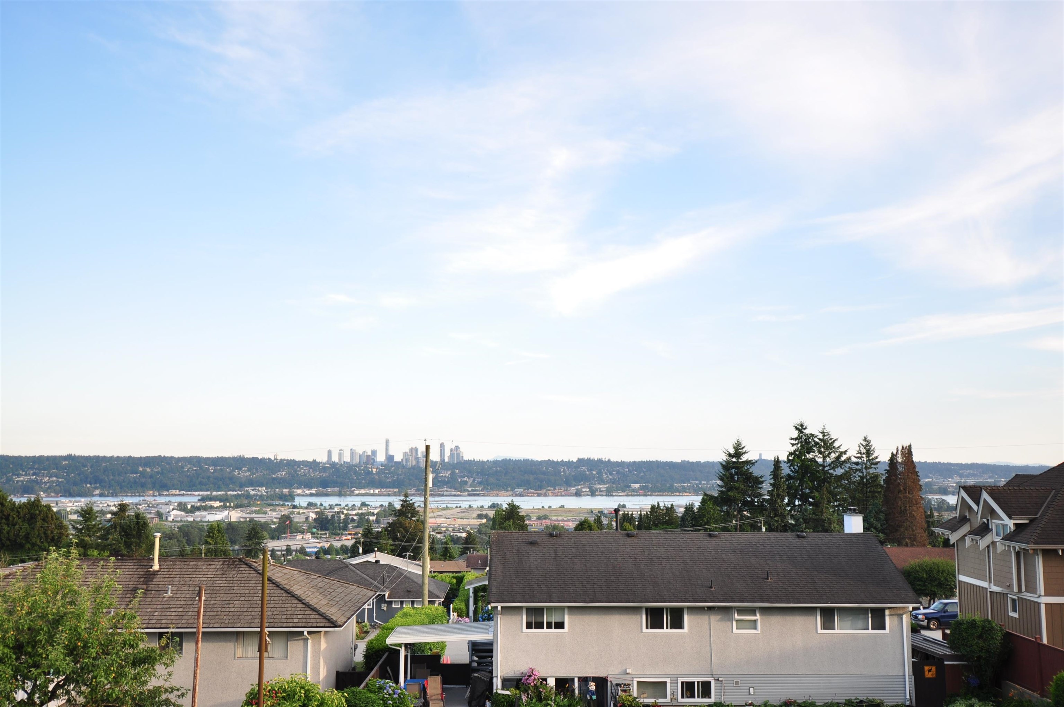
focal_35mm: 36
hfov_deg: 53.2
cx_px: 532
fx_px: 1063
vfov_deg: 36.8
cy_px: 354
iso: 200
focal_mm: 24
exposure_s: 1/200
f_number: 4.5
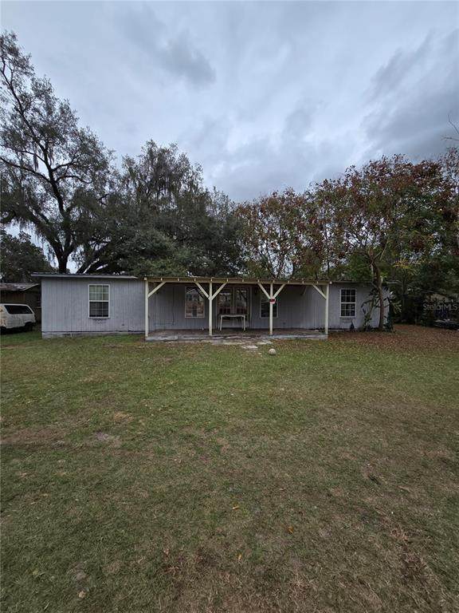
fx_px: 230
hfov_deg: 89.9
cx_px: 230
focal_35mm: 13
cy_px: 306
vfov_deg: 106.2
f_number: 2.2
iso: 50
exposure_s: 1/1016
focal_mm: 2.2
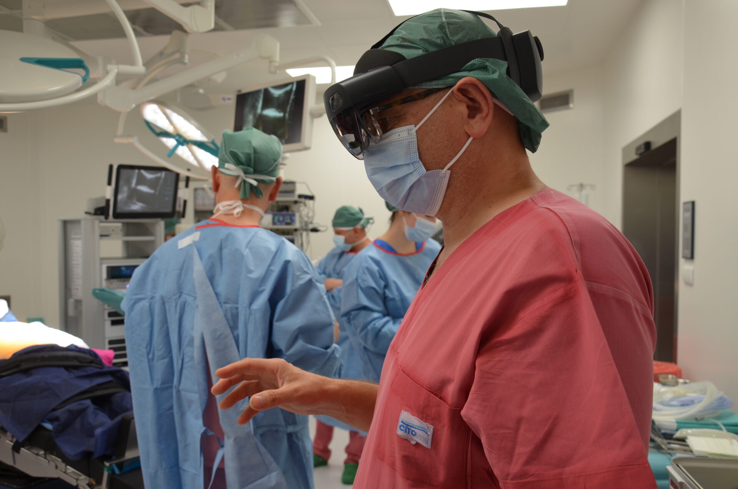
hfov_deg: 59.6
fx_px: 644
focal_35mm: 32
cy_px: 244
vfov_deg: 41.5
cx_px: 369
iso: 400
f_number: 4.5
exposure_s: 1/80
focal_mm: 21
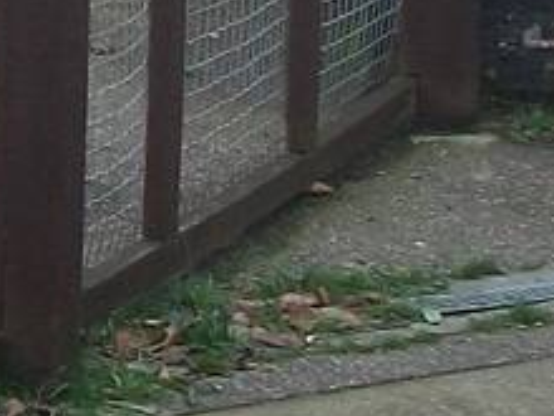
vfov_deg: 6.2
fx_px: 3729
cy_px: -361
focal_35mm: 233
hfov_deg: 8.1
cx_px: -516
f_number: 2.9
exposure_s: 1/40
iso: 80
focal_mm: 5.7
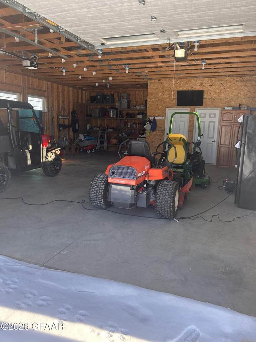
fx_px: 256
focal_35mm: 26
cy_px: 171
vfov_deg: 67.3
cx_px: 128
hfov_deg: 53.1
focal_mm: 5.7
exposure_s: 1/319
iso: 50
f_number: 1.5
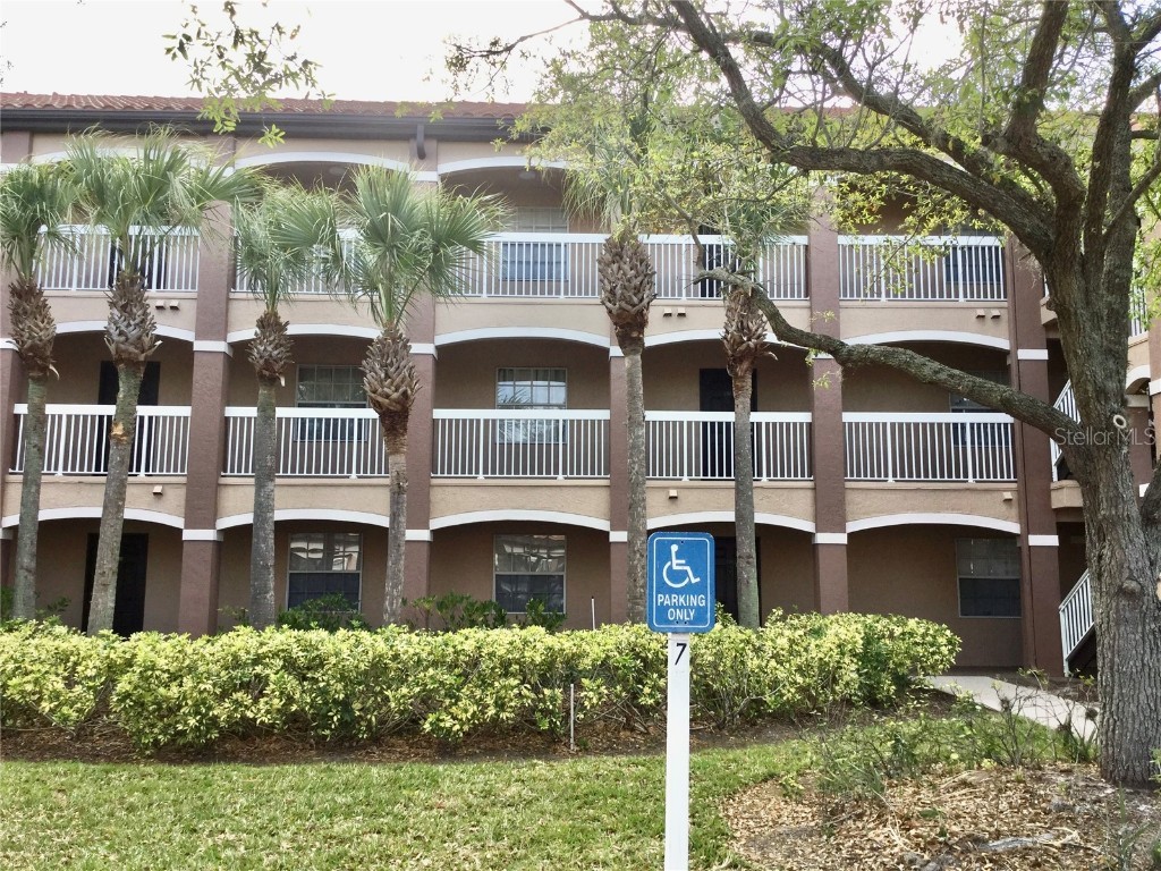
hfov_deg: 58.4
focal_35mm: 31
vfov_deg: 45.4
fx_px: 1040
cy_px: 436
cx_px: 580
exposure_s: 1/256
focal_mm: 3.3
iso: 25
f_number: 2.4
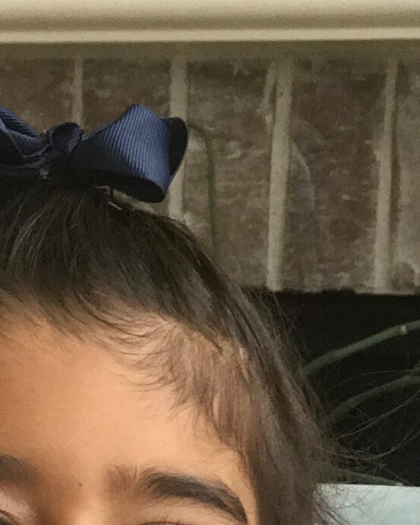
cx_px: -44
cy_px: 796
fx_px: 3218
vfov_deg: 9.1
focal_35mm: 207
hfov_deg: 7.4
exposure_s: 1/93
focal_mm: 6.6
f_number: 2.8
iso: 100
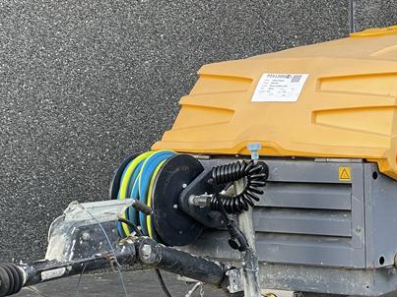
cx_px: 259
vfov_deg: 11.7
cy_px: 160
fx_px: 1456
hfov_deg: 15.5
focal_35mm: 127
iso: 25
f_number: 2.2
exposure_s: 1/99
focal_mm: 7.5
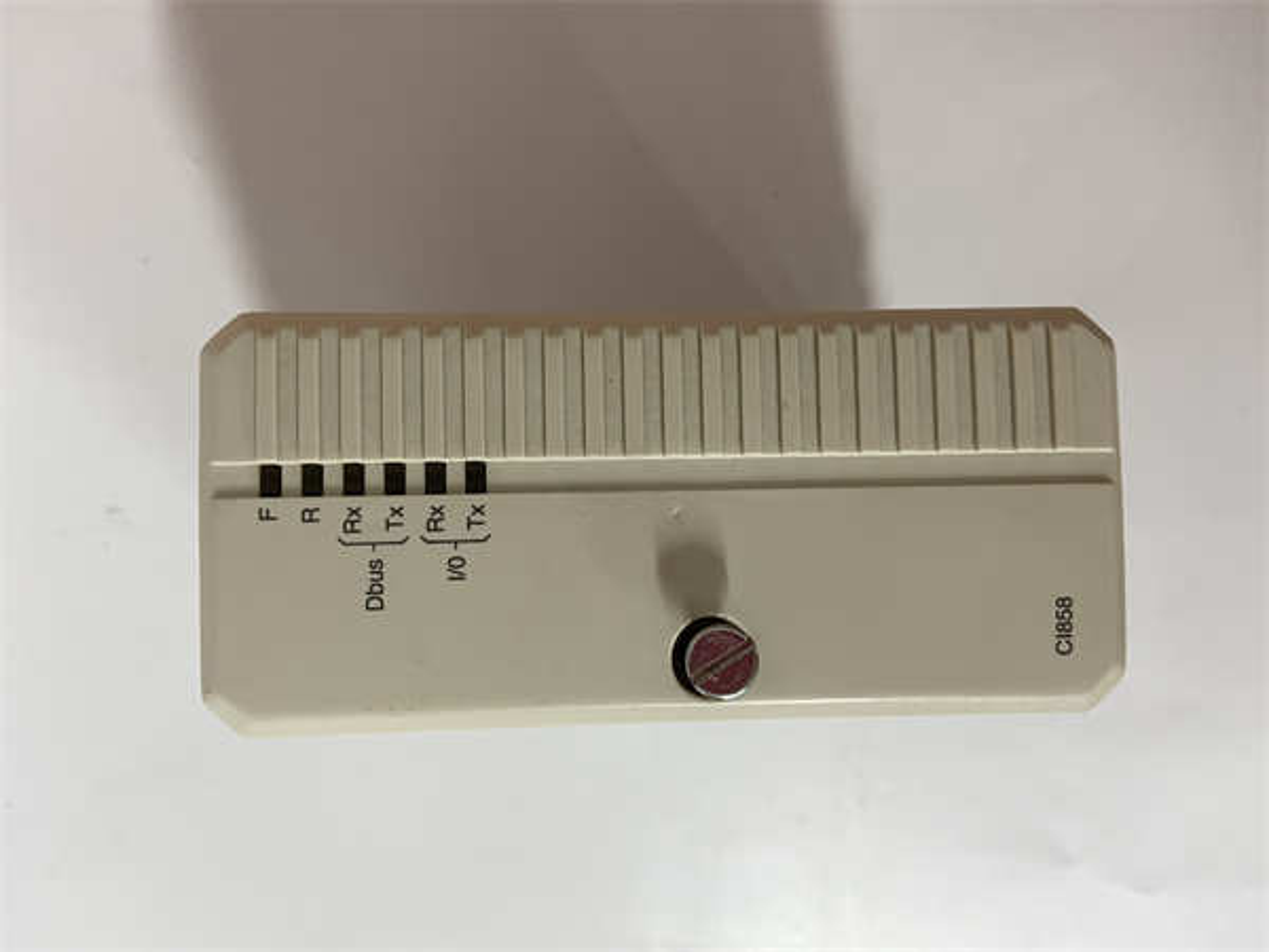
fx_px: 953
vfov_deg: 53.1
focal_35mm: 26
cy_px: 476
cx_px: 634
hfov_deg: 67.3
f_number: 1.8
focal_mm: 4.25
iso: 100
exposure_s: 1/50
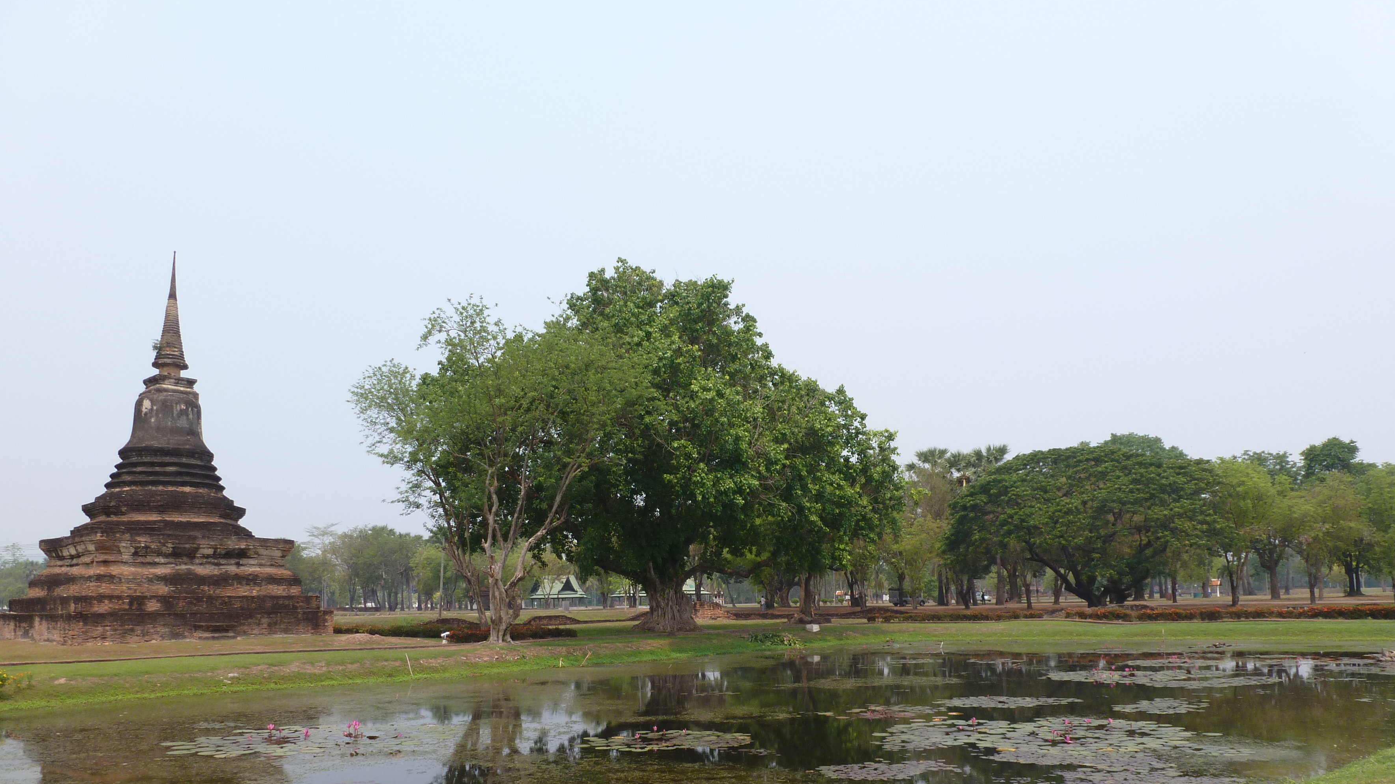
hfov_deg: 69.9
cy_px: 506
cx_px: 688
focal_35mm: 27
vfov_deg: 42.5
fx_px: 999
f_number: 4
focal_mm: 4.3
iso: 100
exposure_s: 1/500
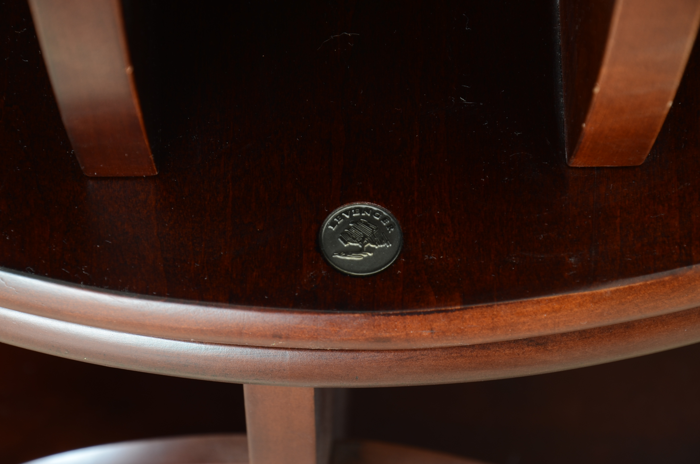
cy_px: 232
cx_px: 350
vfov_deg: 8.7
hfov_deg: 13.1
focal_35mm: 158
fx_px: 3056
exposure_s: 1/125
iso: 125
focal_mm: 105
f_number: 9
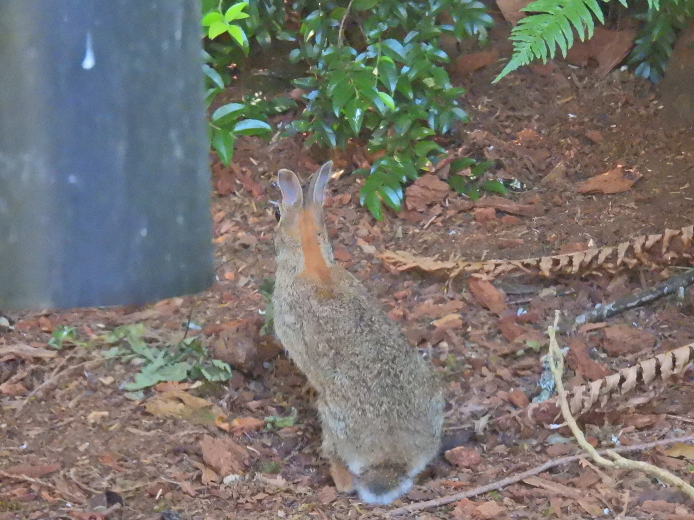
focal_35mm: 650
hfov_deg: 3.1
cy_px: 260
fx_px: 13032
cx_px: 347
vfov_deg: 2.3
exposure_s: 1/100
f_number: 5.6
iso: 3200
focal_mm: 116
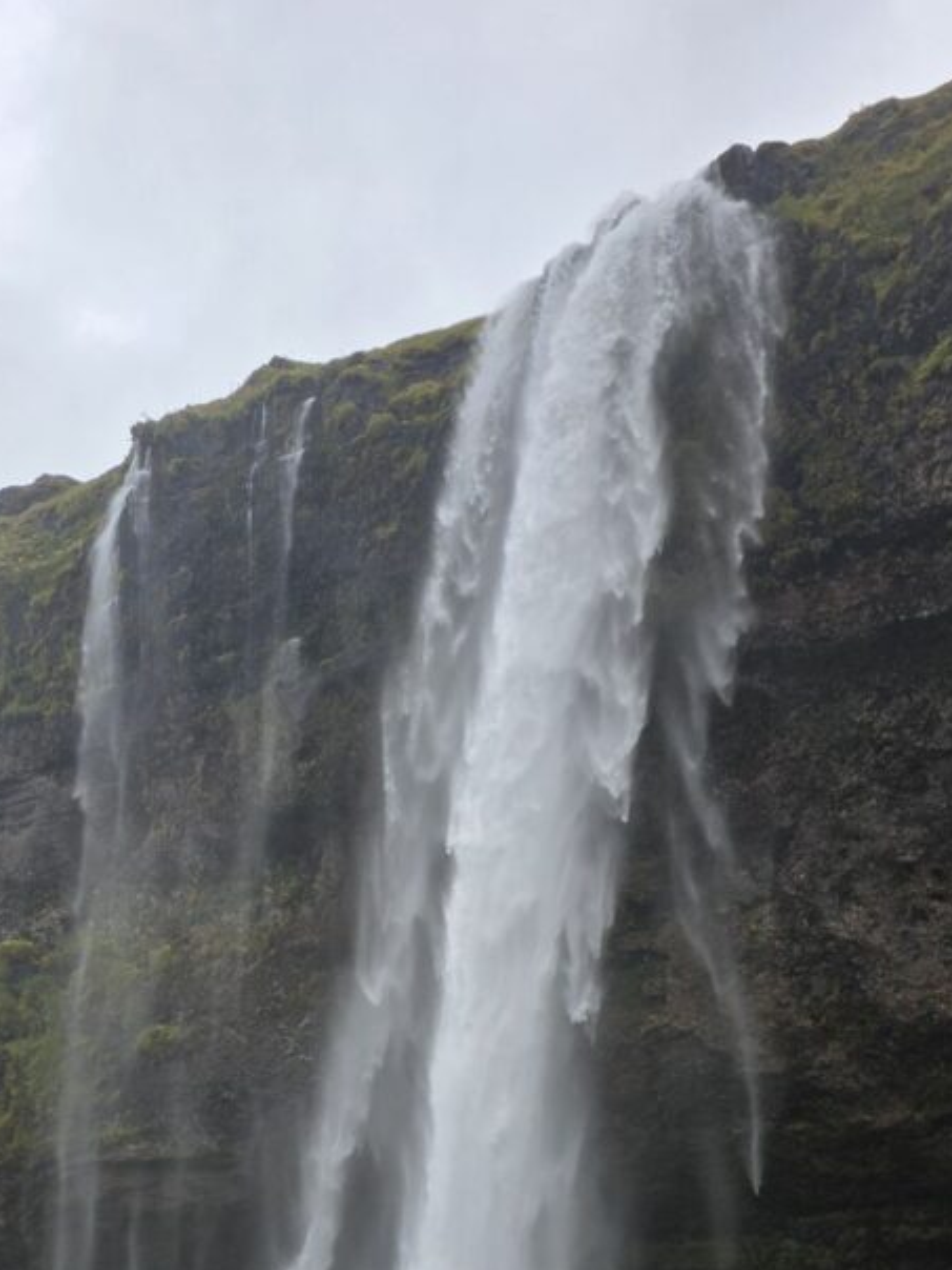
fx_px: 1430
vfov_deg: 46.1
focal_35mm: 39
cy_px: 959
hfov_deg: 36.3
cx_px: 288
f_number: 1.7
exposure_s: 1/359
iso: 40
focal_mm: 6.3
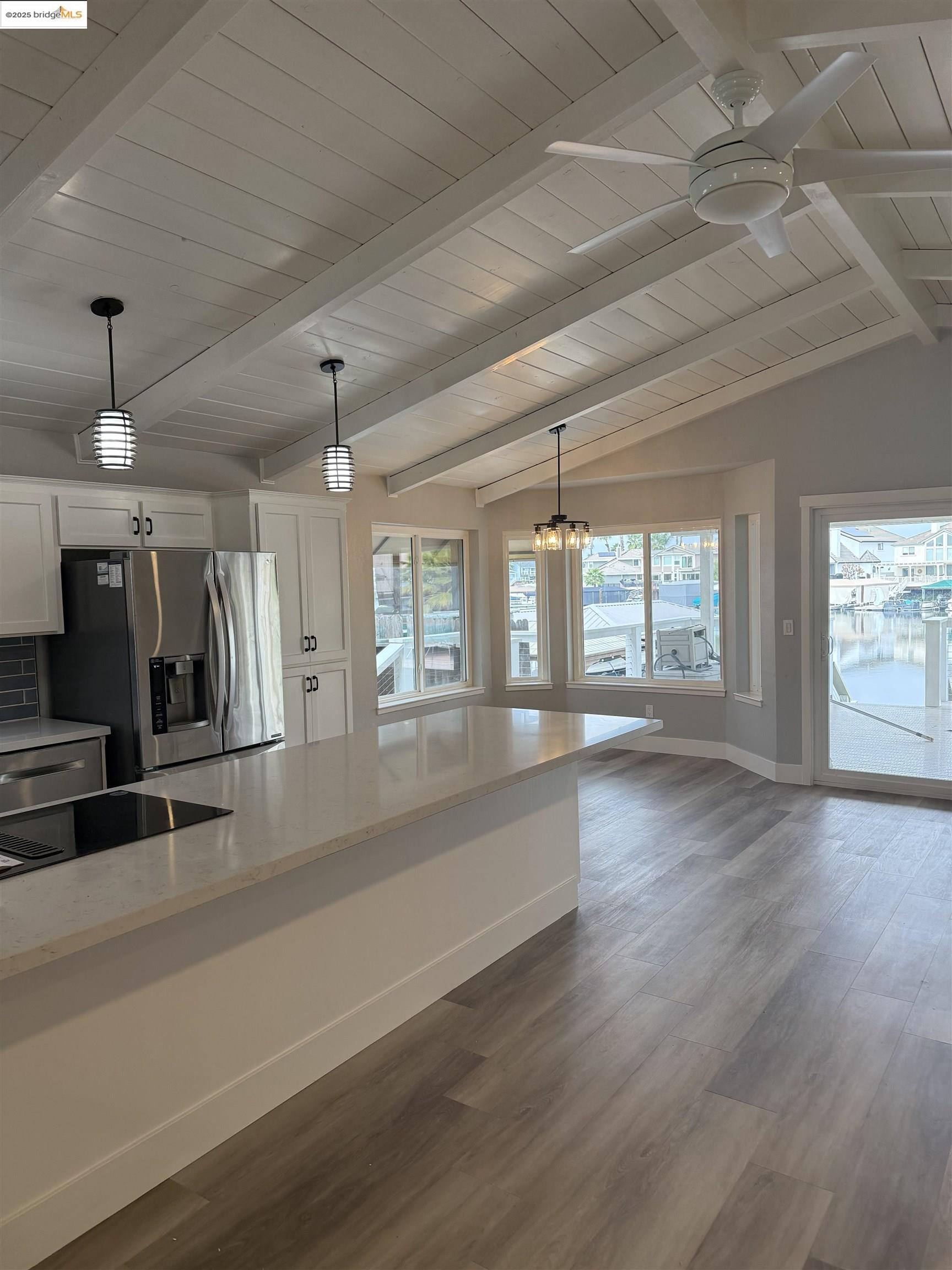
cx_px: 476
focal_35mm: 24
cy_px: 635
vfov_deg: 71.6
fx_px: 880
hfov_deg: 56.8
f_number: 1.78
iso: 160
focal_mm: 6.76
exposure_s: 1/234
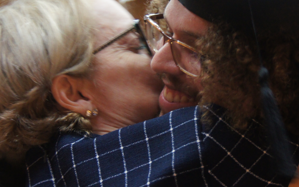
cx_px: 210
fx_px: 1214
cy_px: 92
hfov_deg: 14.0
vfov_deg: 8.8
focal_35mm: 149
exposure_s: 1/15
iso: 1600
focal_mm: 50
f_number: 4.5
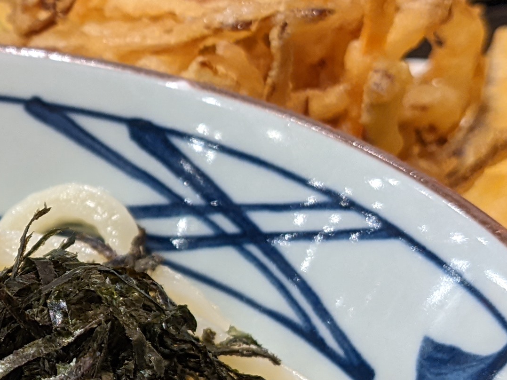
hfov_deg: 19.0
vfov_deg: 14.6
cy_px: 260
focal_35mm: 101
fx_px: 1479
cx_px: 12
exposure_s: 1/33.3
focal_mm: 4.38
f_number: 1.73
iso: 73
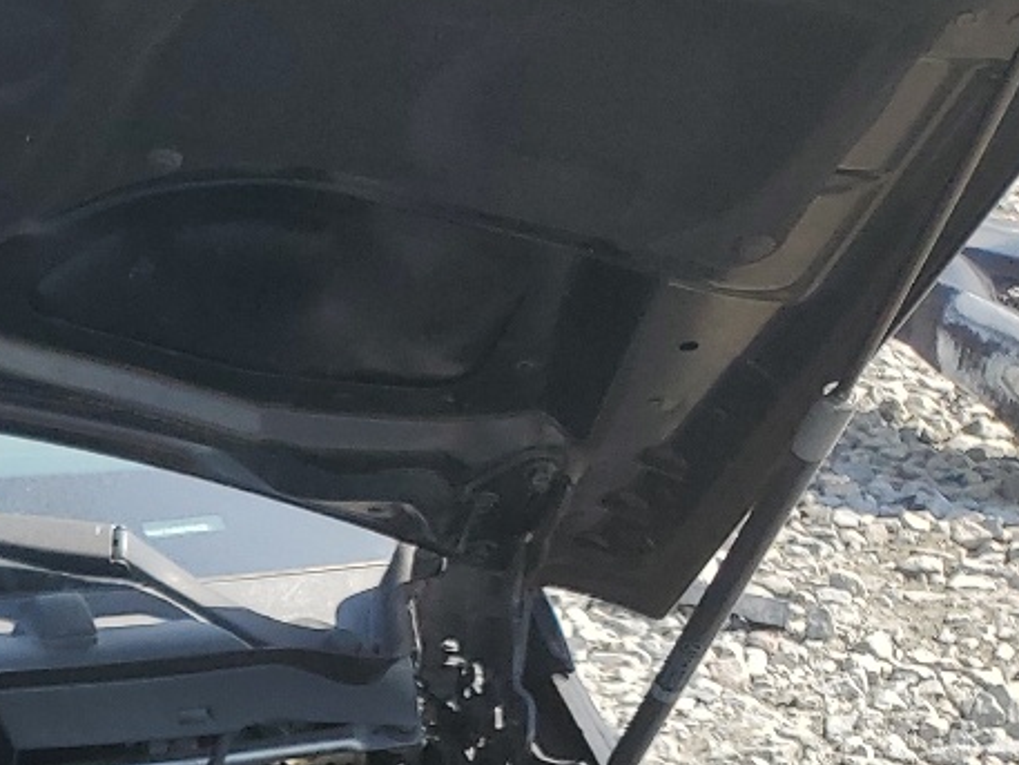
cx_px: -638
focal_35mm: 91
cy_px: 1117
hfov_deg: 18.3
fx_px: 2679
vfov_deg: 15.1
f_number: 1.5
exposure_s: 1/1429
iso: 50
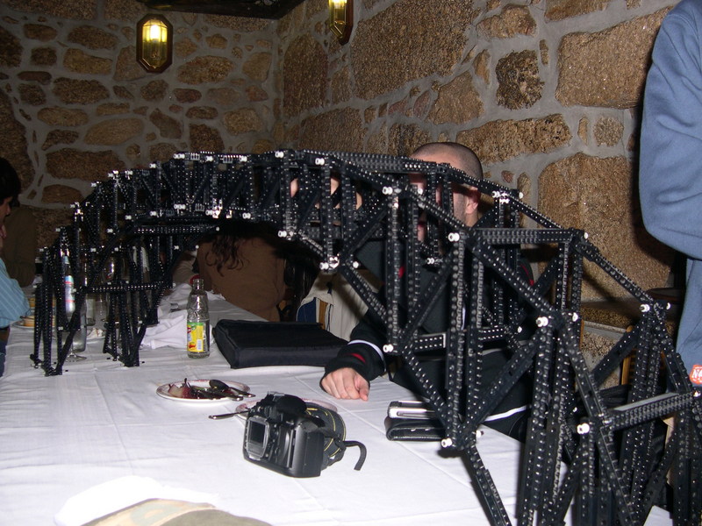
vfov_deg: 37.7
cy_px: 263
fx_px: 771
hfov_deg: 49.0
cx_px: 351
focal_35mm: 38
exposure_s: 1/60
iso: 122
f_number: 2.8
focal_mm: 8
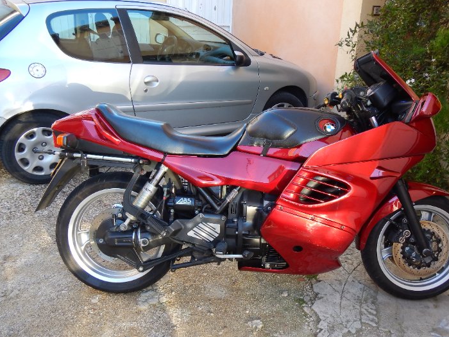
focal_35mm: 32
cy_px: 169
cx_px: 246
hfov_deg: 56.7
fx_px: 415
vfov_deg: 44.2
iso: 125
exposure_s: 1/50
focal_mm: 5
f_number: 3.9
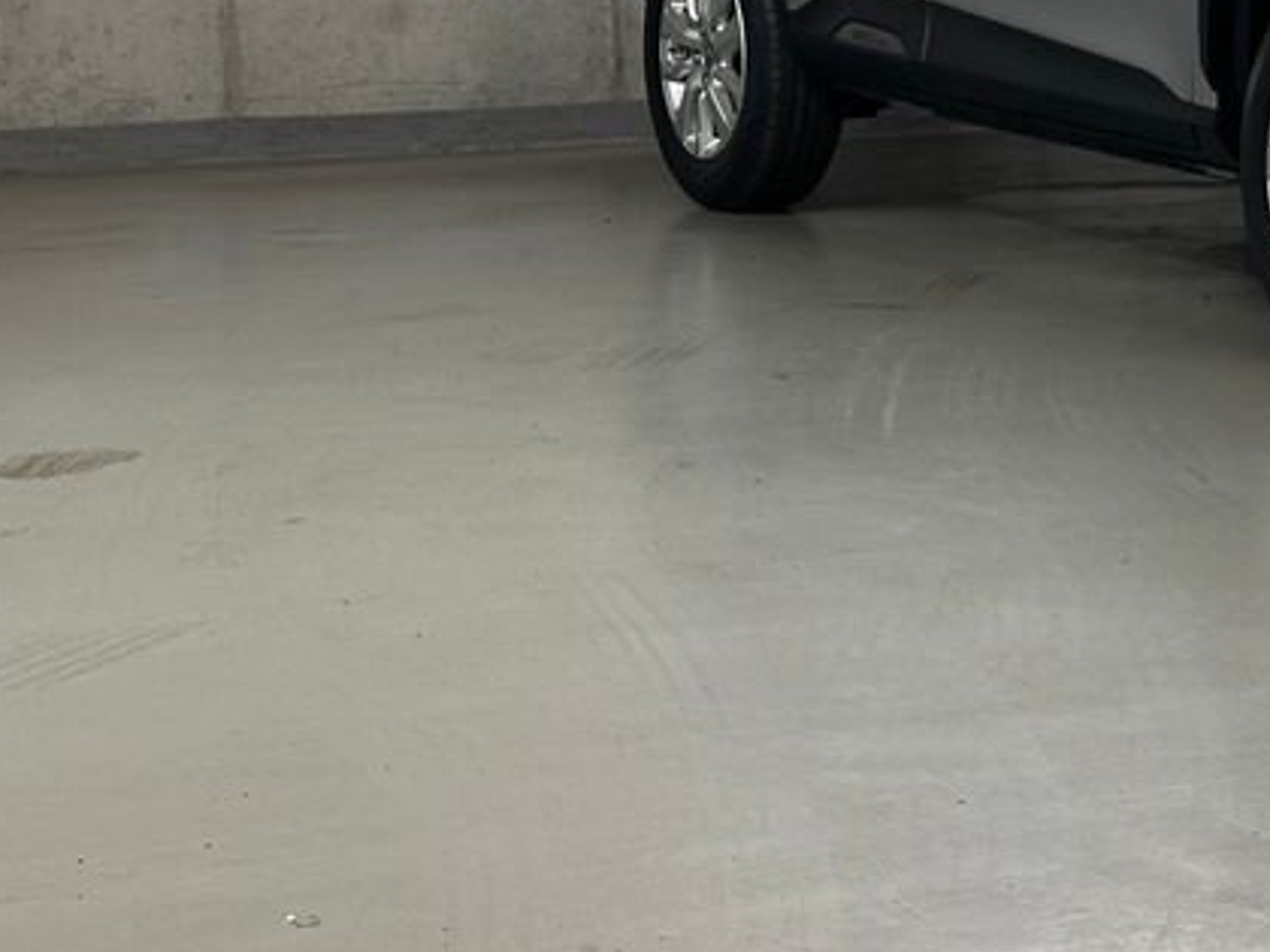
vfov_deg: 12.5
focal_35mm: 117
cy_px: 9
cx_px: 1506
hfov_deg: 16.2
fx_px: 4293
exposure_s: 1/33
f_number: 1.78
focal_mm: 6.86
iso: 200
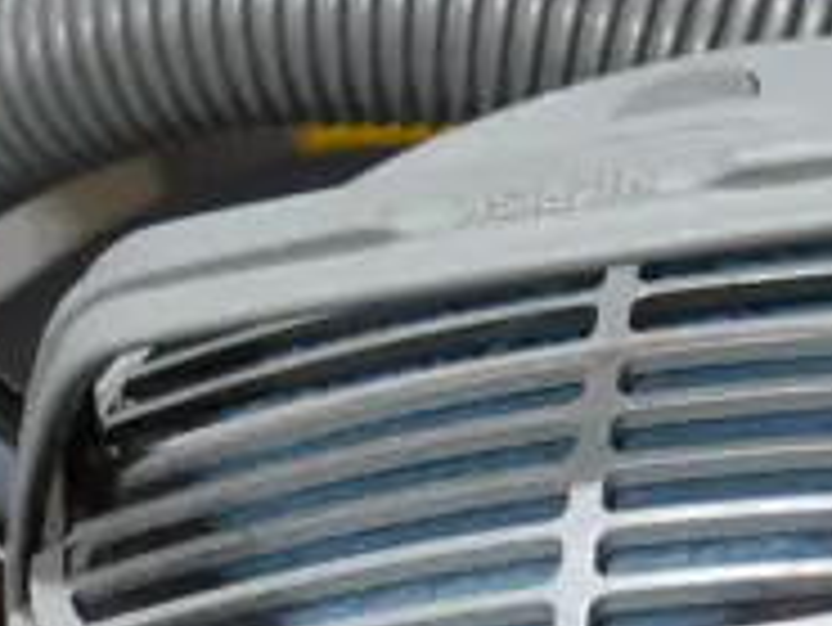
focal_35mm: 155
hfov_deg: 12.7
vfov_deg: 9.3
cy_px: 953
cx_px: 436
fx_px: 3728
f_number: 3.5
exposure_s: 1/125
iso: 200
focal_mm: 14
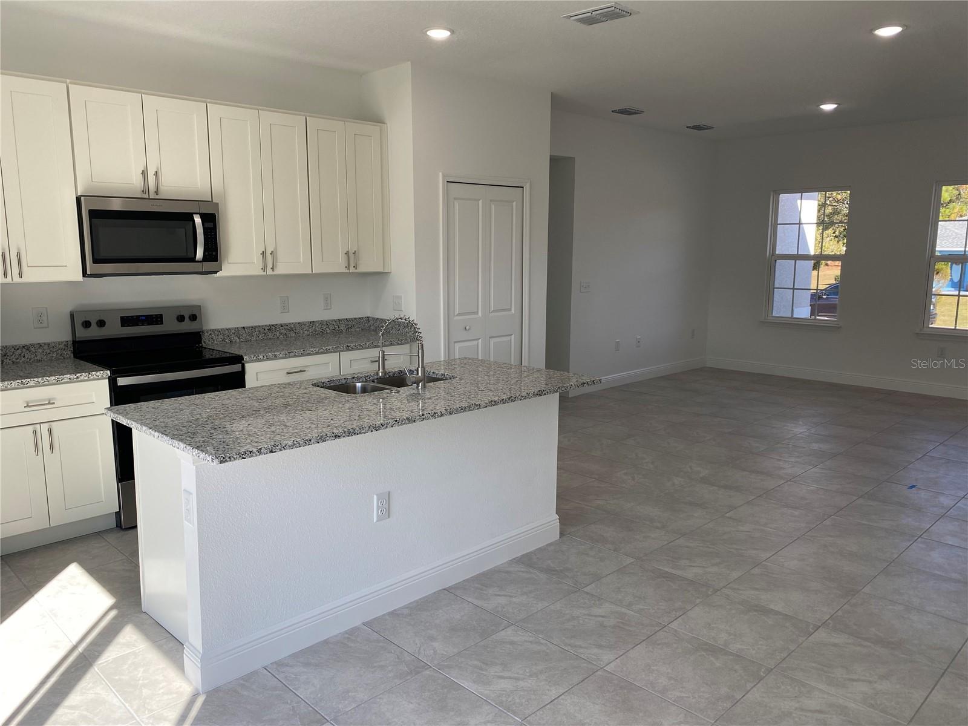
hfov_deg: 67.3
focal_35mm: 26
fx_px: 727
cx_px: 484
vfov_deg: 53.1
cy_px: 363
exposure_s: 1/223
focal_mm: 4.25
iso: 32
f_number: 1.8
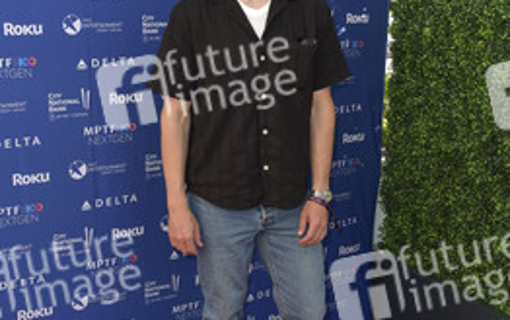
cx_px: 254
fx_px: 779
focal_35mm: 56
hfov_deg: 36.3
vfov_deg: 23.2
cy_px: 181
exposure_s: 1/250
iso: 250
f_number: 8
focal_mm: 36
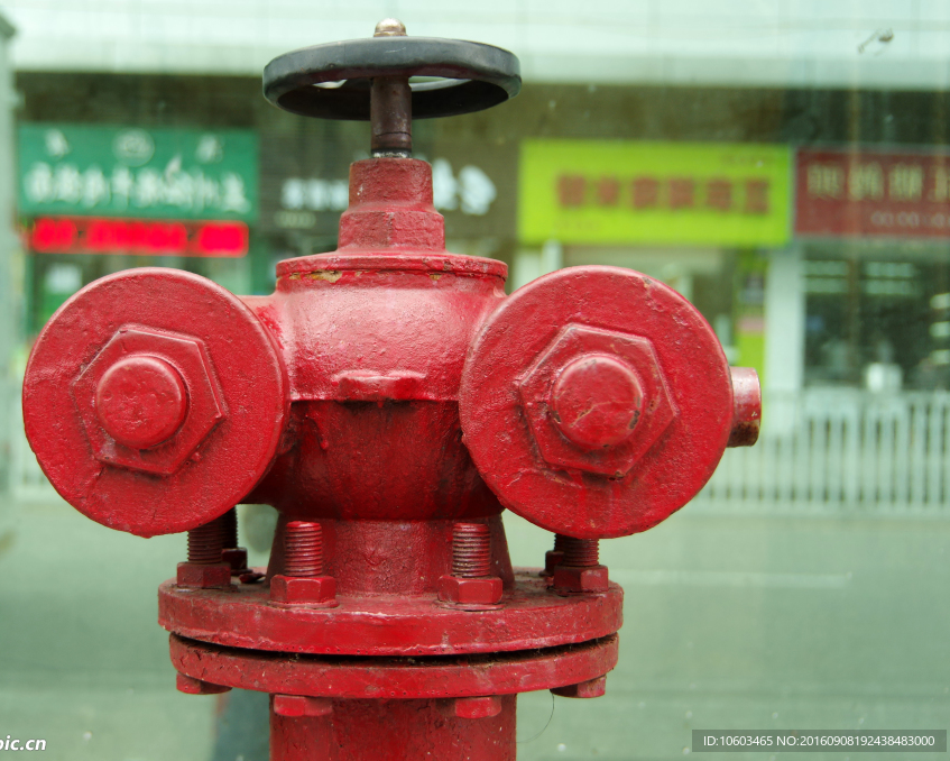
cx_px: 384
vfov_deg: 6.8
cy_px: 381
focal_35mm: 229
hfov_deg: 8.4
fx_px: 6440
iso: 200
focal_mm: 135
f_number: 5.6
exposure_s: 1/80
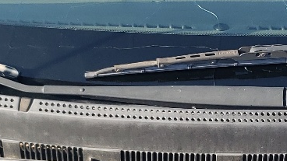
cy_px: 180
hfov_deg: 17.3
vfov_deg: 9.7
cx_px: 218
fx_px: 936
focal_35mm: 123
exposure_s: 1/526
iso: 50
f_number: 1.5
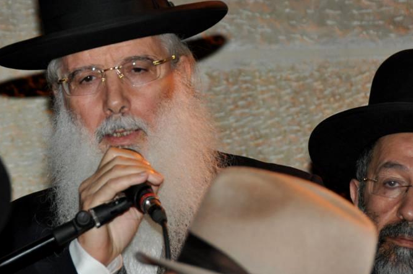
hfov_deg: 6.6
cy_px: 81
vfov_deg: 4.4
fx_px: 3561
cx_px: 141
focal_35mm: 311
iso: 800
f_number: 5.6
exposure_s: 1/60
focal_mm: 135
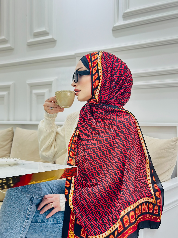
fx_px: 329
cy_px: 119
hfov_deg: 30.3
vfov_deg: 39.7
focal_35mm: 48
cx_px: 89
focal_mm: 6.86
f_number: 1.78
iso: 125
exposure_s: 1/100
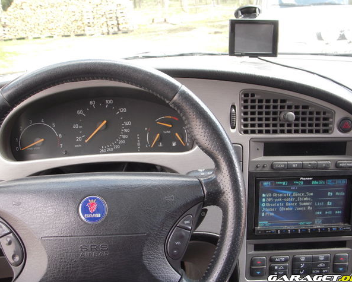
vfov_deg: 37.4
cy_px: 141
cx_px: 179
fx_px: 417
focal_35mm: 40
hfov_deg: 45.8
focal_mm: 6.3
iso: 125
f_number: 3.3
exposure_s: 1/30
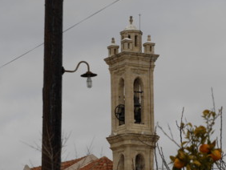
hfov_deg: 7.7
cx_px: 138
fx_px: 1671
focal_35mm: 256
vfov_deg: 5.8
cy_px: 104
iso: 160
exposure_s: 1/320
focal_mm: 125
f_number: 10
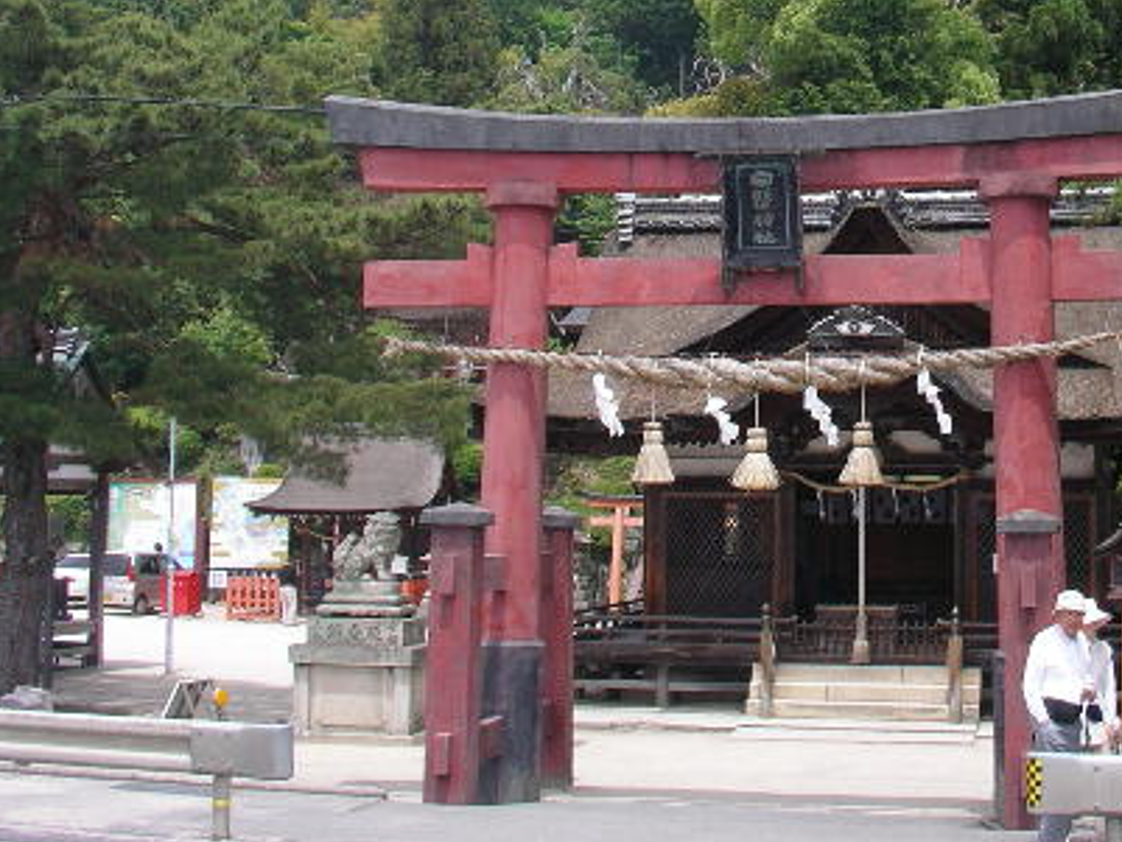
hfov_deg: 32.5
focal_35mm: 59
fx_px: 1913
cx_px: 736
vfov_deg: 24.8
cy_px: 355
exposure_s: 1/250
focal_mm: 5.7
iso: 50
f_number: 2.8
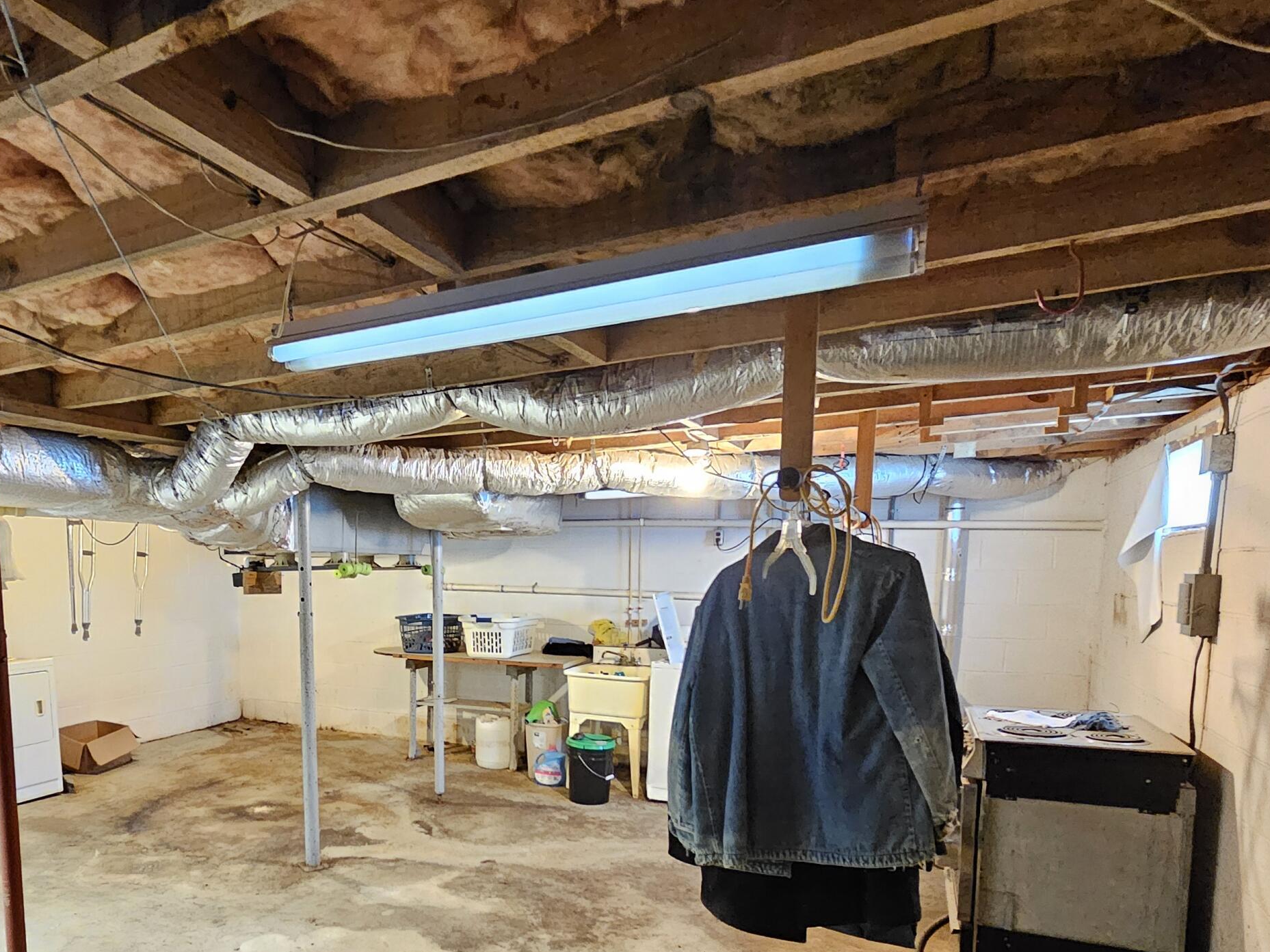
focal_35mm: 21
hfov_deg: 76.9
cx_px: 440
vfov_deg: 61.6
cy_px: 649
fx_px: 771
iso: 2000
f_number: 2.2
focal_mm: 2.2
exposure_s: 1/24
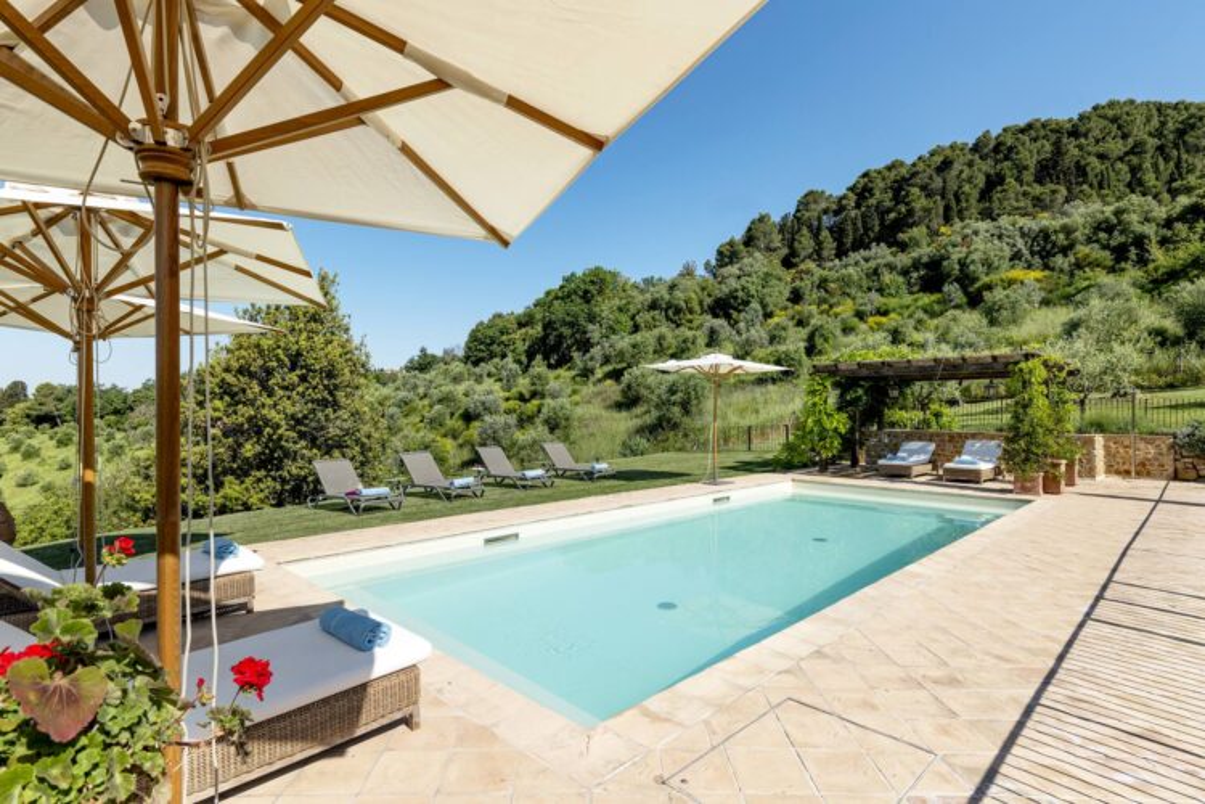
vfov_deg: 67.4
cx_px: 602
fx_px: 602
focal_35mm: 18
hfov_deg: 90.0
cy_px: 402
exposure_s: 1/320
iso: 100
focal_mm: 18
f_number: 8
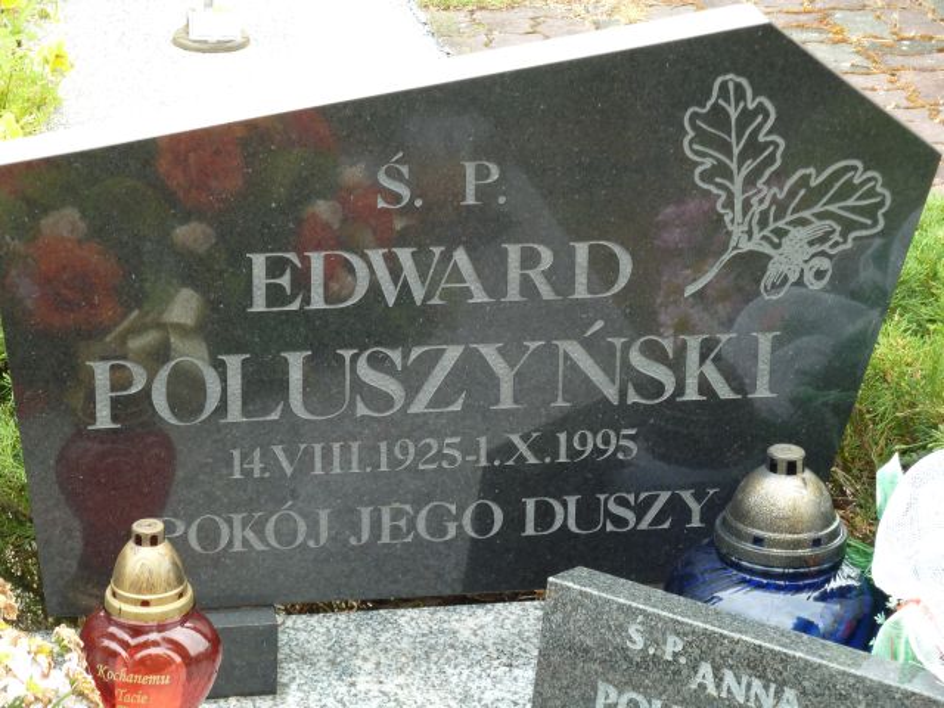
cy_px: 354
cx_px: 472
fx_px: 3027
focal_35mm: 111
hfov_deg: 17.7
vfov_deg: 13.3
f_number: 4.4
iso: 100
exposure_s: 1/50
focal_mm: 18.2
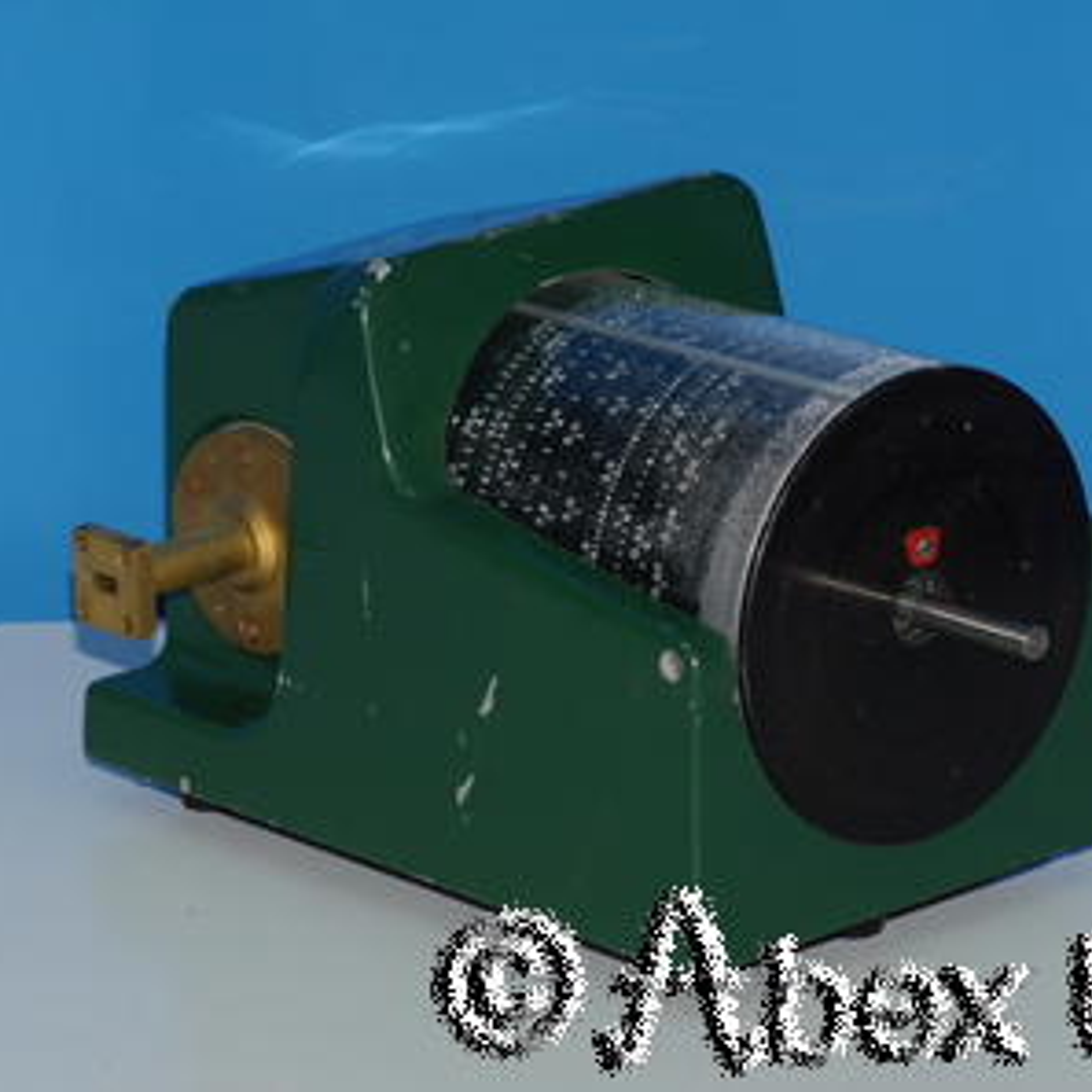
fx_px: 7816
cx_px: 592
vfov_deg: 8.0
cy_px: 544
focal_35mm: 219
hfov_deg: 8.0
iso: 400
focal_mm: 92
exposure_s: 1/60
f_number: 11
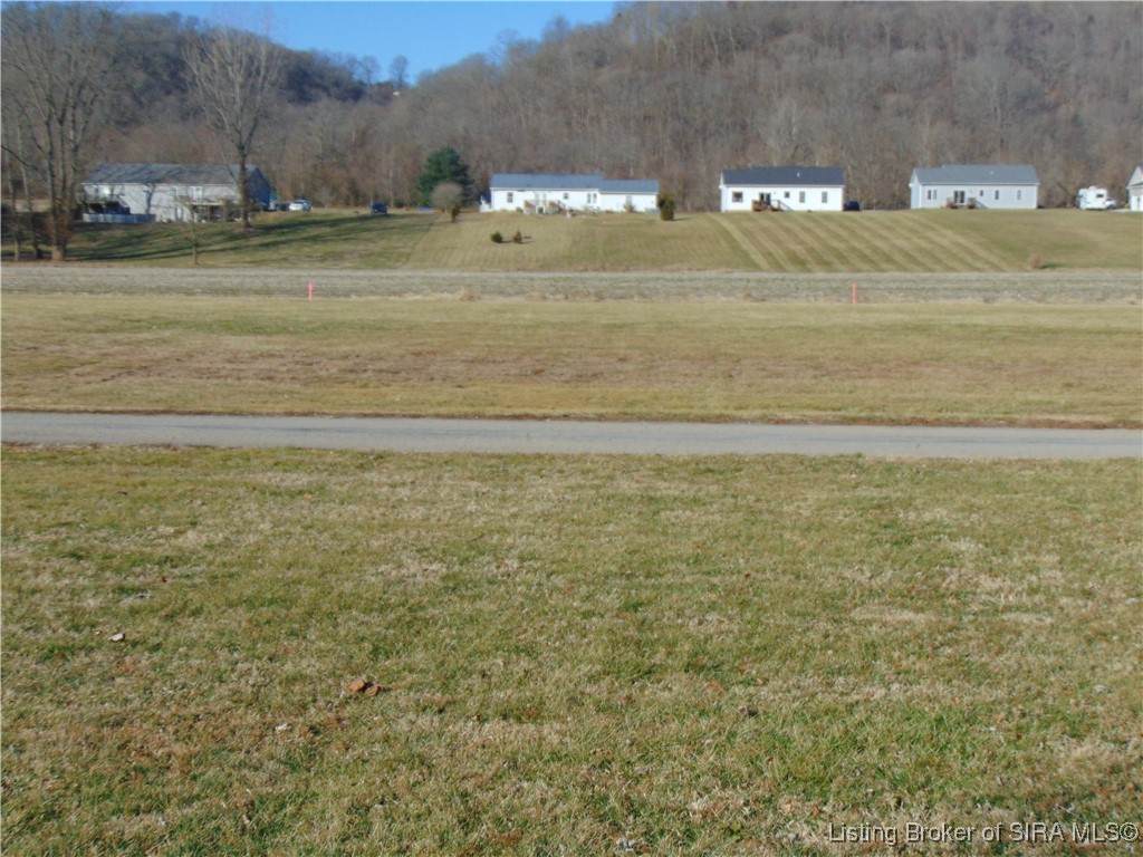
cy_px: 428
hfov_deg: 32.2
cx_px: 572
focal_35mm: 60
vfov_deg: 24.4
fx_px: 1981
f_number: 3.6
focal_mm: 10.8
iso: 80
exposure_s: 1/1000
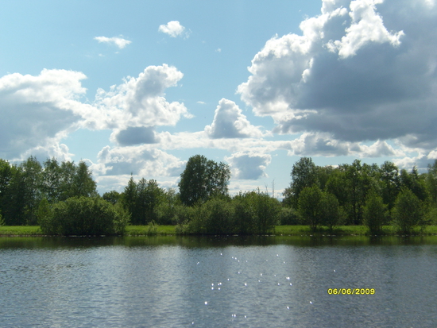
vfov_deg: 25.7
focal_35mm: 57
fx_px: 720
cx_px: 218
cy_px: 164
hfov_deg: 33.8
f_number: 8.1
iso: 80
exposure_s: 1/500
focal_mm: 9.5
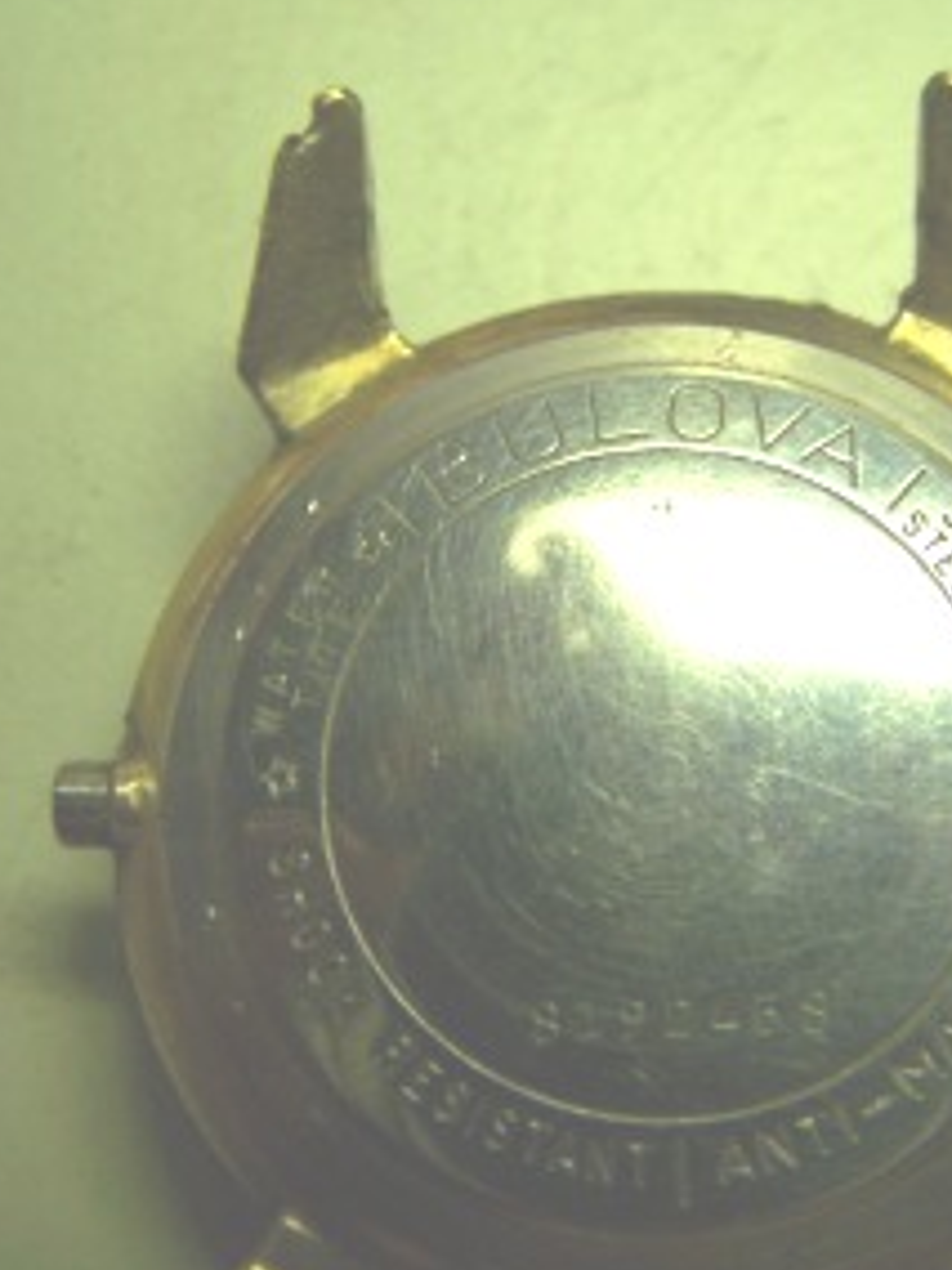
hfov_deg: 24.2
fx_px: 2200
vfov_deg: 32.1
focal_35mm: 60
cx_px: 679
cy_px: 501
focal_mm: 6.3
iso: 80
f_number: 2.8
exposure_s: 1/100
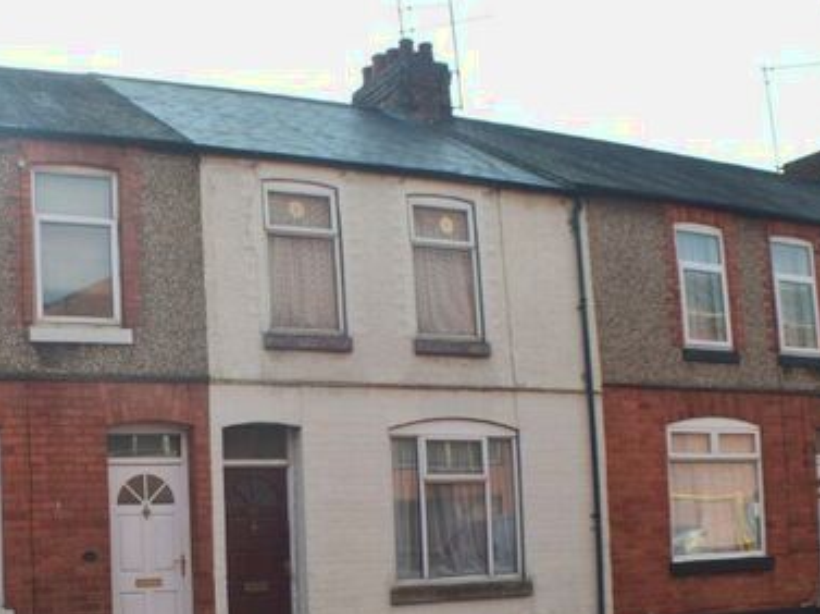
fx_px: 1396
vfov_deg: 24.4
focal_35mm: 59
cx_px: 115
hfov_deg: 31.5
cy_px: 489
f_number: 10
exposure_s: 1/250
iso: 400
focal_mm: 22
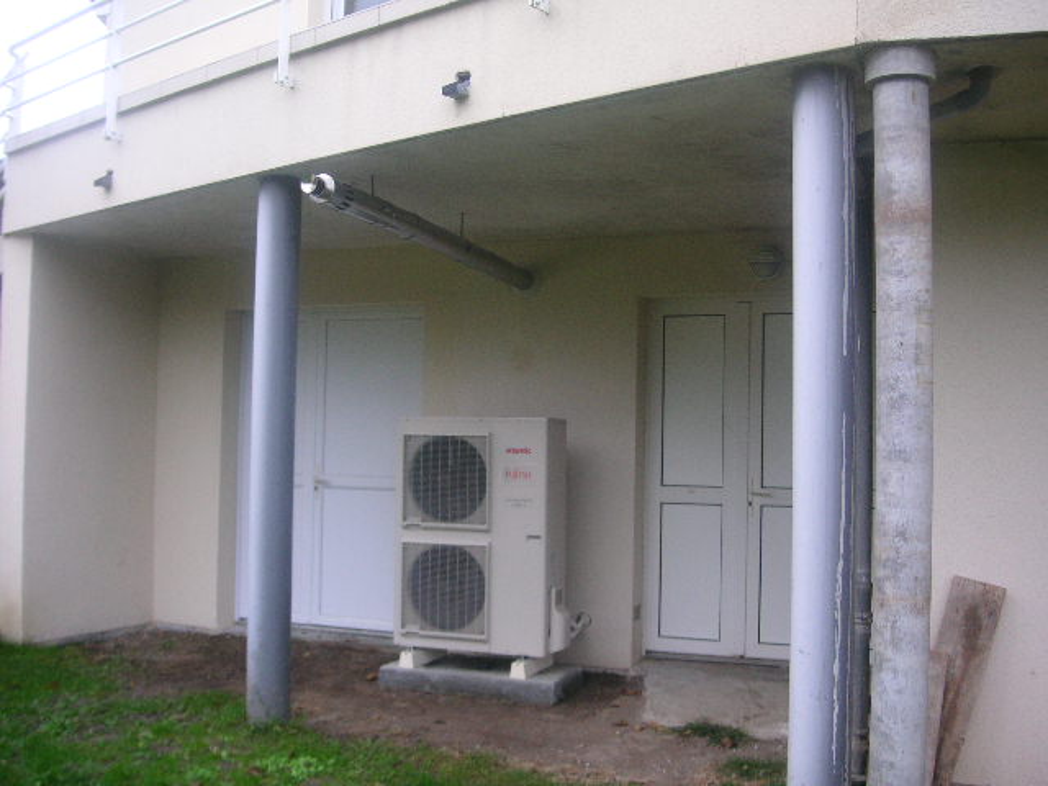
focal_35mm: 37
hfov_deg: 50.1
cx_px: 524
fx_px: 1120
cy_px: 393
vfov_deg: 38.7
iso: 80
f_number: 2.8
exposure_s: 1/45
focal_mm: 6.1
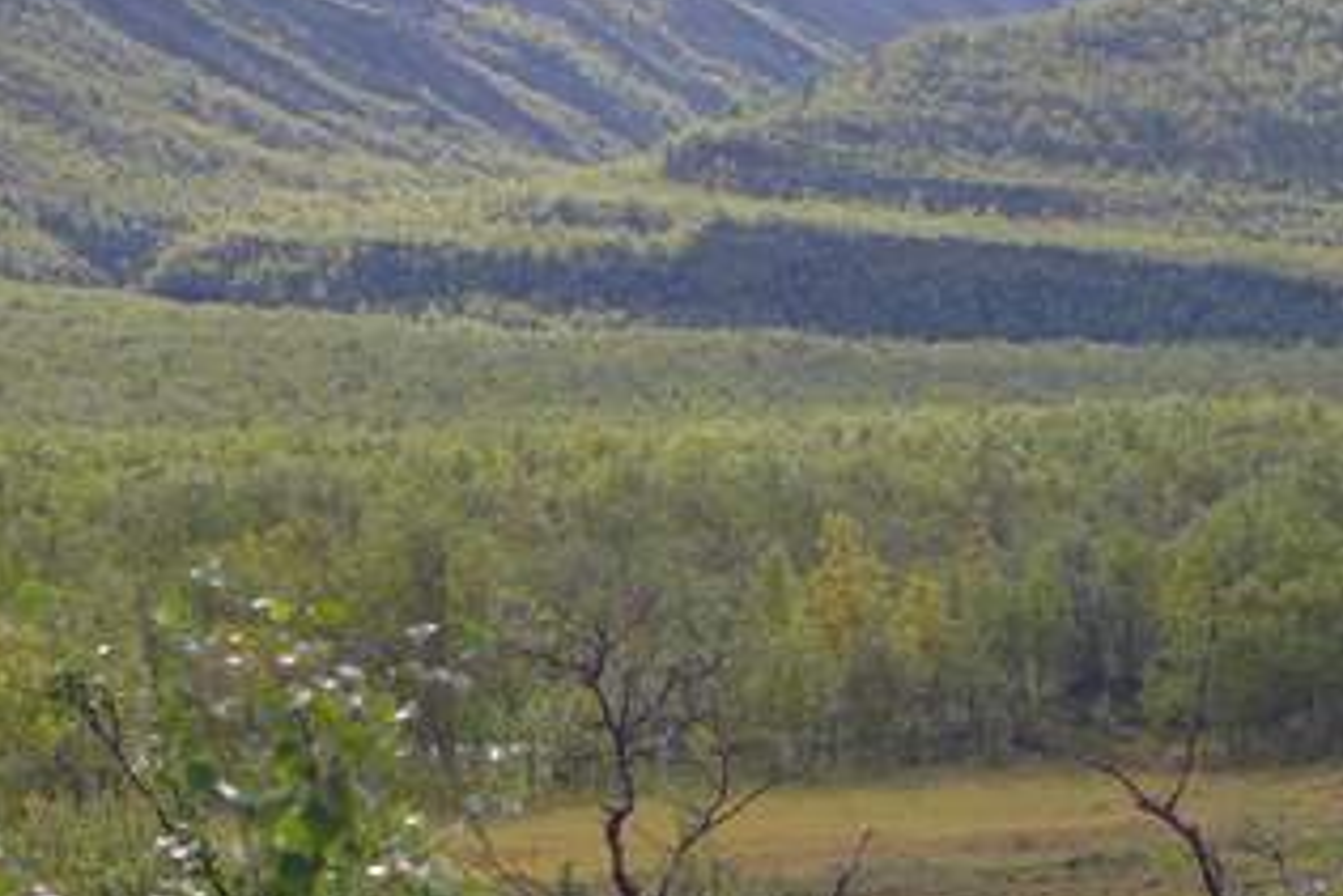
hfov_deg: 10.0
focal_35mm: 205
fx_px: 7651
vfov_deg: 6.7
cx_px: 903
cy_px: 178
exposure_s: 1/640
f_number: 2.8
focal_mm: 17.7
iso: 80
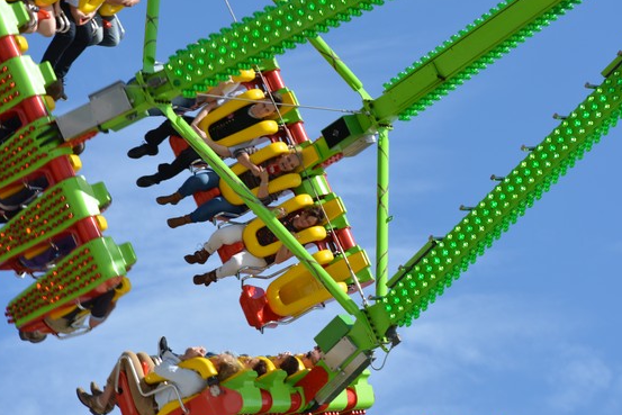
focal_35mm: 228
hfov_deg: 9.0
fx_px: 3935
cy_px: 150
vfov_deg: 6.0
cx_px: 381
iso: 125
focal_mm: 105
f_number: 8
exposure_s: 1/250
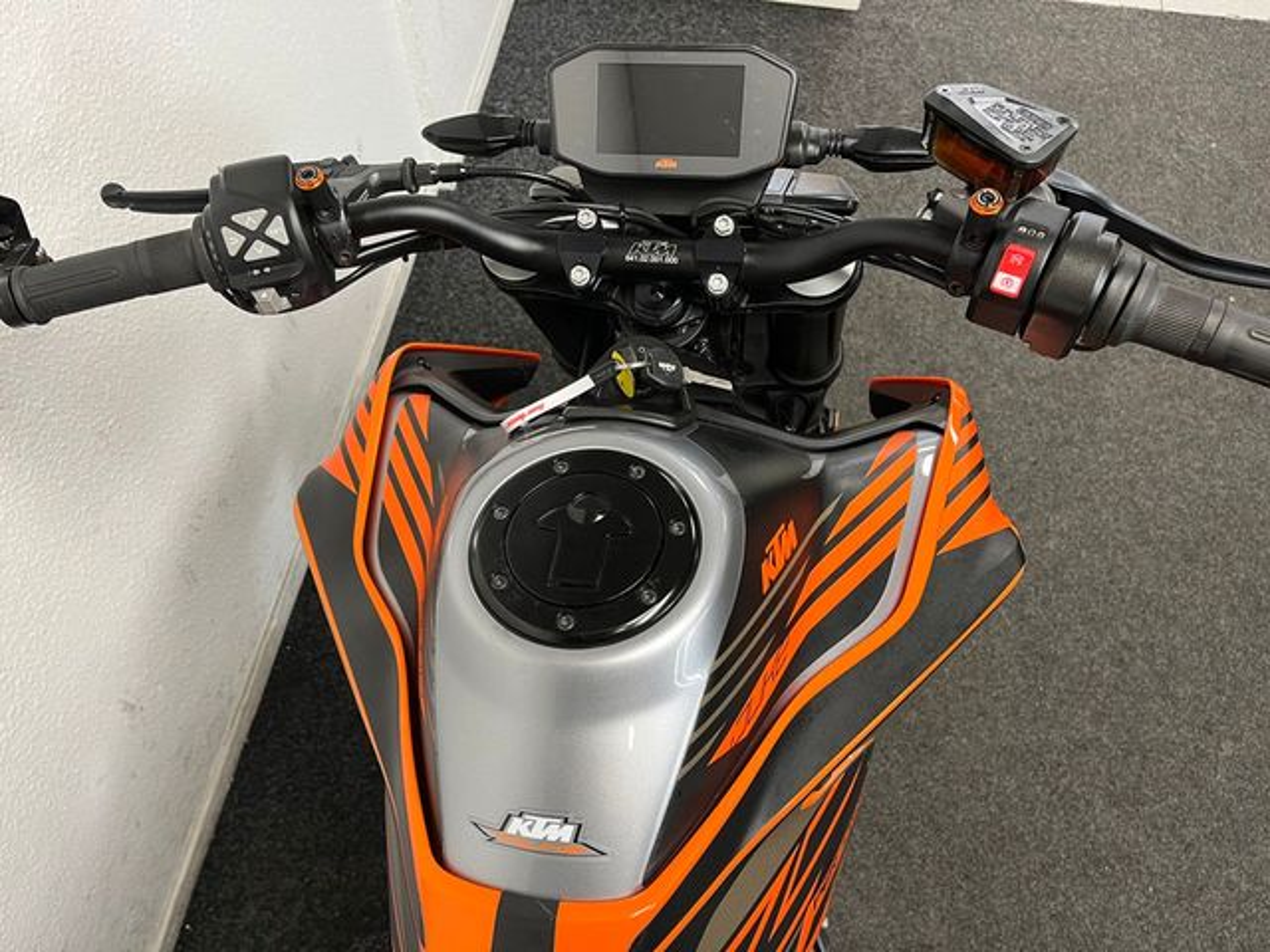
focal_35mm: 26
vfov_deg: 53.1
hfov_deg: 67.3
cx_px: 635
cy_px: 476
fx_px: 954
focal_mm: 5.1
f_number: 1.6
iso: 160
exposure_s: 1/50
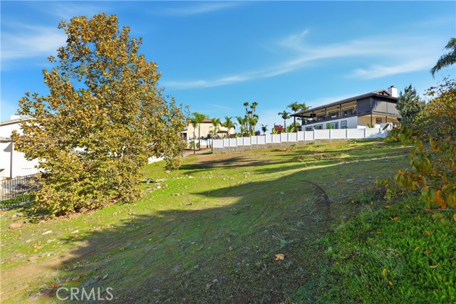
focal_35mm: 16
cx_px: 228
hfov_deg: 96.7
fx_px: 203
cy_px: 152
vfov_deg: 73.8
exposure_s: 1/1600
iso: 320
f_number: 8
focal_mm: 16
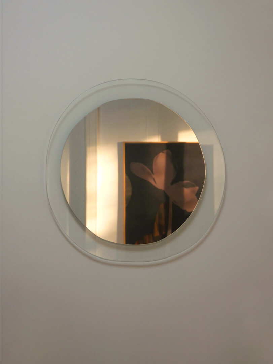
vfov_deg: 31.2
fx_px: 651
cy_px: 182
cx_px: 136
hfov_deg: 23.7
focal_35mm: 62
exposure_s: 1/80
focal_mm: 31
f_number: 5.5
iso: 400
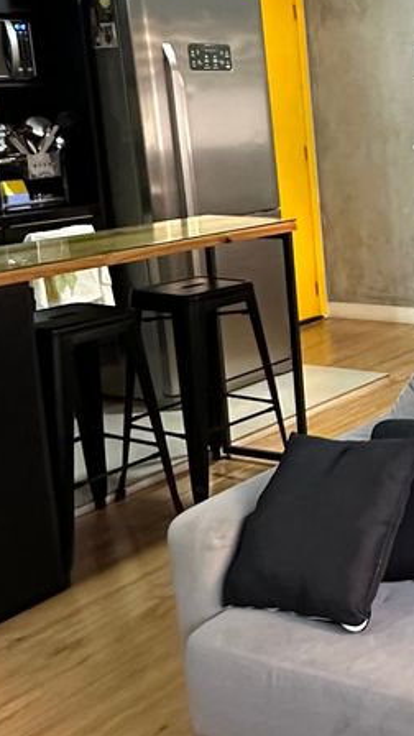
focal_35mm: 49
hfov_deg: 19.0
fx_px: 956
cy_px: 215
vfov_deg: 41.3
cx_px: 734
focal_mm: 2.22
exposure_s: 1/60
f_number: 2.2
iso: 400
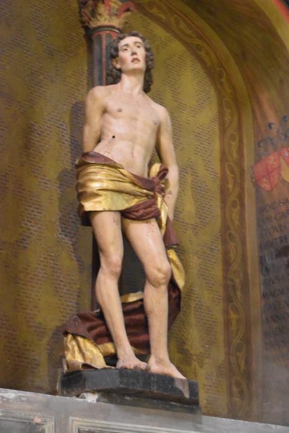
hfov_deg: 18.2
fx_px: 903
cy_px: 216
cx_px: 144
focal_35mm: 75
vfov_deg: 27.0
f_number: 5.6
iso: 12800
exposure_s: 1/8
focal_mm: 50
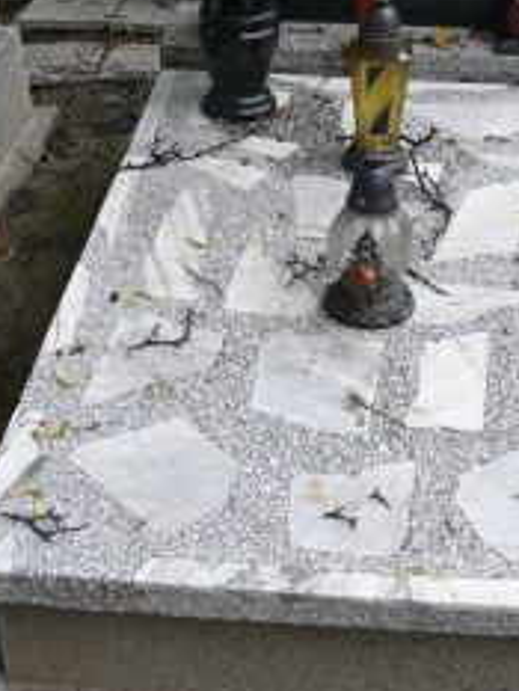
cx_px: 305
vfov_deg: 26.4
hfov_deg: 20.4
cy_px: 119
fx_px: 1438
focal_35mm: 72
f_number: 2.8
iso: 100
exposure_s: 1/125
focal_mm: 7.4
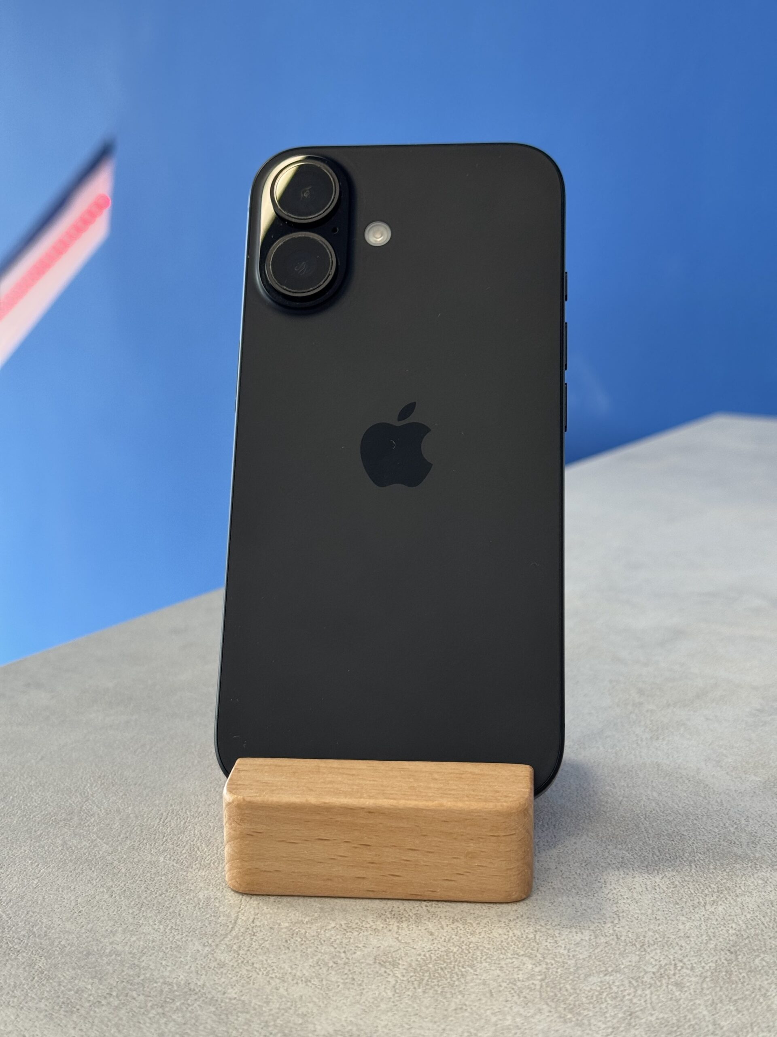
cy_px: 518
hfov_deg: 30.3
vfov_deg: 39.7
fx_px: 1437
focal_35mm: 48
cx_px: 388
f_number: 1.78
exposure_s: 1/100
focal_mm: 6.76
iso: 80
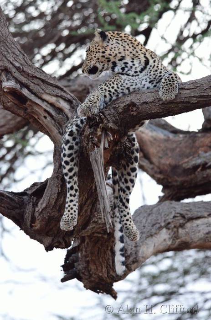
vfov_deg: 4.9
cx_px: 106
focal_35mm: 420
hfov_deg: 3.3
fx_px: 3712
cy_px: 160
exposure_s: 1/200
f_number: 5.3
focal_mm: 280
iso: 2000
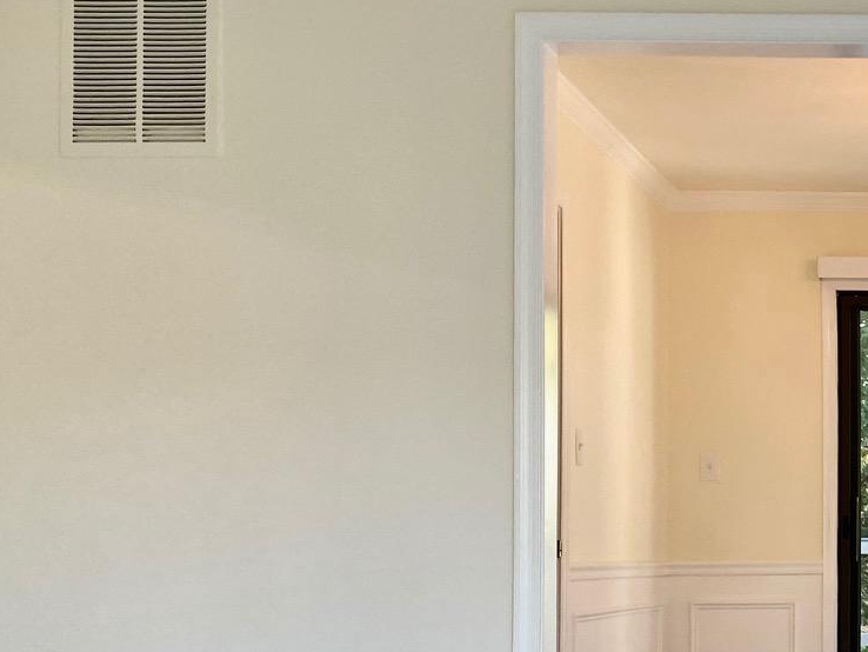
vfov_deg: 20.5
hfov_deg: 24.7
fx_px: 1781
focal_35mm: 71
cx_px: 1049
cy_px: 505
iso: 80
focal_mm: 4.25
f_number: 1.8
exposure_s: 1/120
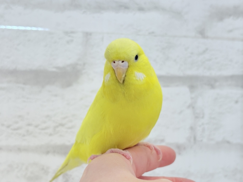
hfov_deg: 36.8
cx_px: 122
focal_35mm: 52
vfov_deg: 28.0
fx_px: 365
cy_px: 91
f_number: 1.6
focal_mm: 5.96
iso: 64
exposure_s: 1/100
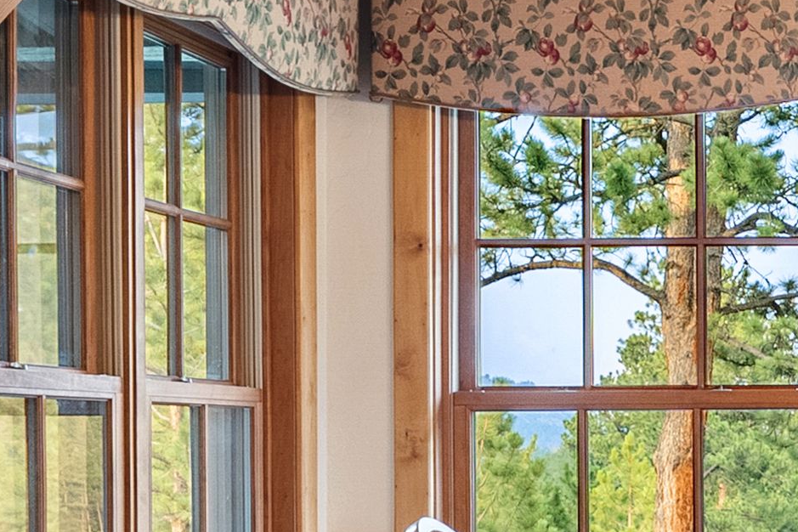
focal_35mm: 86
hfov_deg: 21.0
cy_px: 461
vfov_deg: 15.7
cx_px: 1095
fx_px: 1906
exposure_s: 1/20
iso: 800
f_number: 8
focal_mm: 19
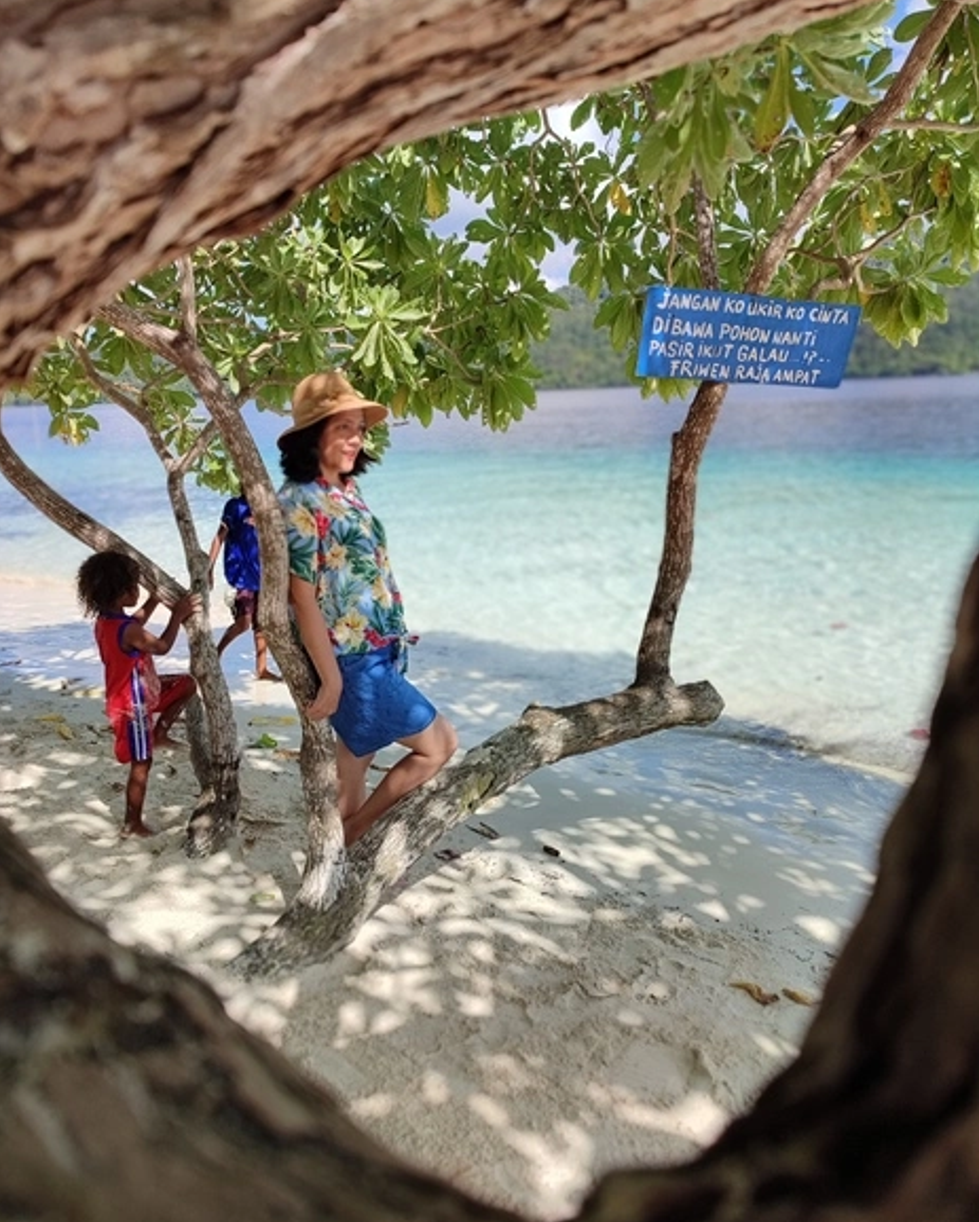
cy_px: 594
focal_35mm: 27
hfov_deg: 53.2
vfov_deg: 64.0
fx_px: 977
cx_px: 491
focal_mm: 6.04
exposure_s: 1/613
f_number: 1.9
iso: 50
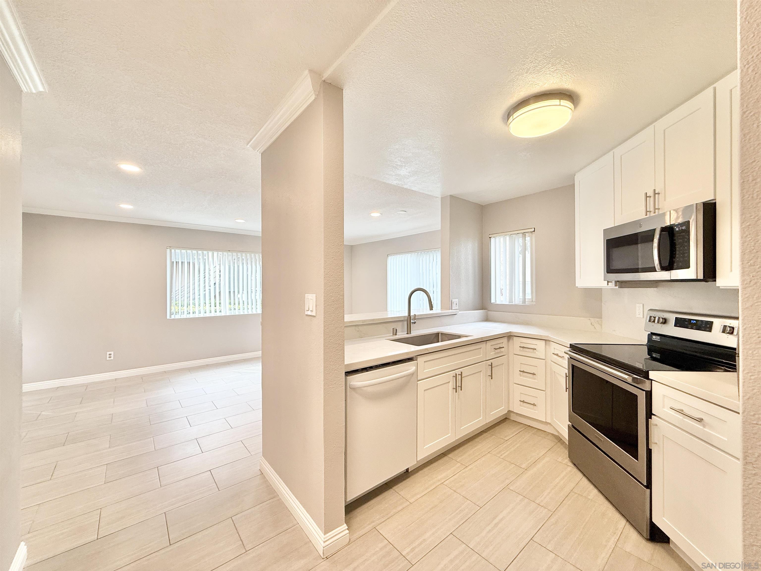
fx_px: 308
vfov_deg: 85.7
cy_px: 286
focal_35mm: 14
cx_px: 380
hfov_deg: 102.1
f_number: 2.2
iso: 125
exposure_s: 1/120
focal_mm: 2.22
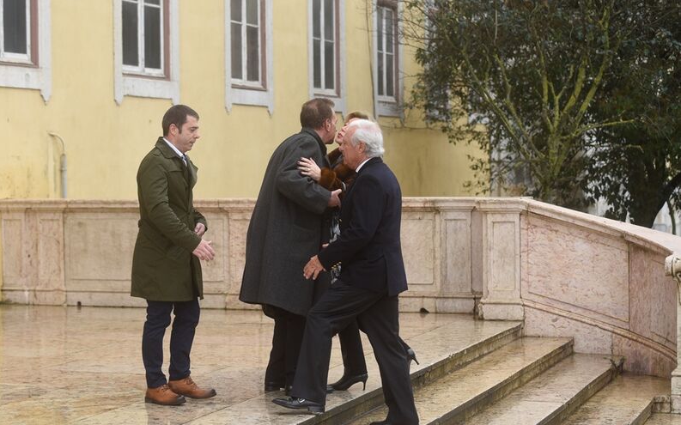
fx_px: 1614
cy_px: 213
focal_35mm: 87
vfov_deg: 15.0
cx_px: 340
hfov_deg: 23.8
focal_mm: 85
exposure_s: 1/400
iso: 250
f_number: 4.5
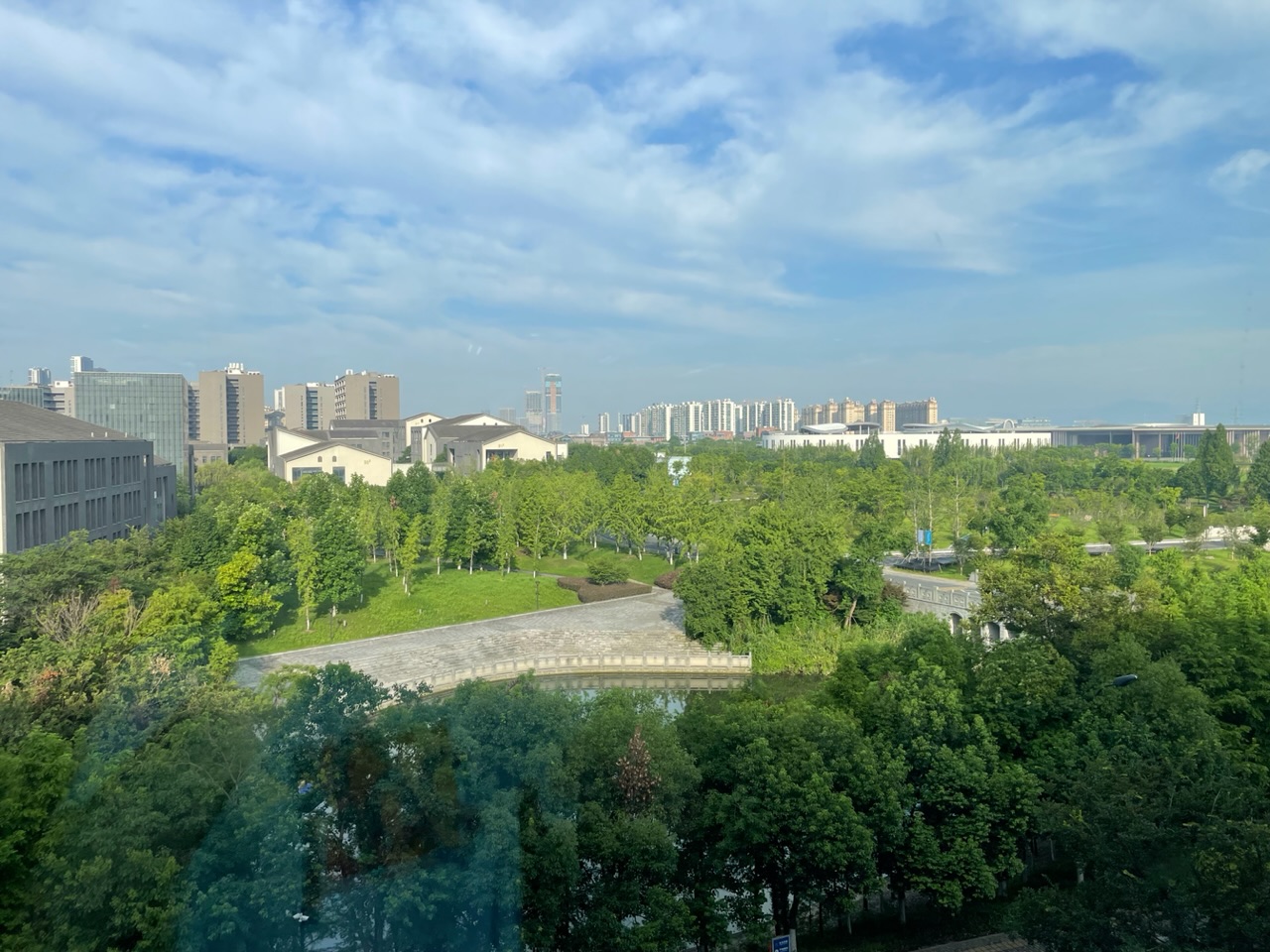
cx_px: 635
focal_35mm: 26
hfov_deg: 67.3
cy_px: 476
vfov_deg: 53.1
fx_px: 954
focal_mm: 4.2
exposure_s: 1/1182
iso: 32
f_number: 1.6
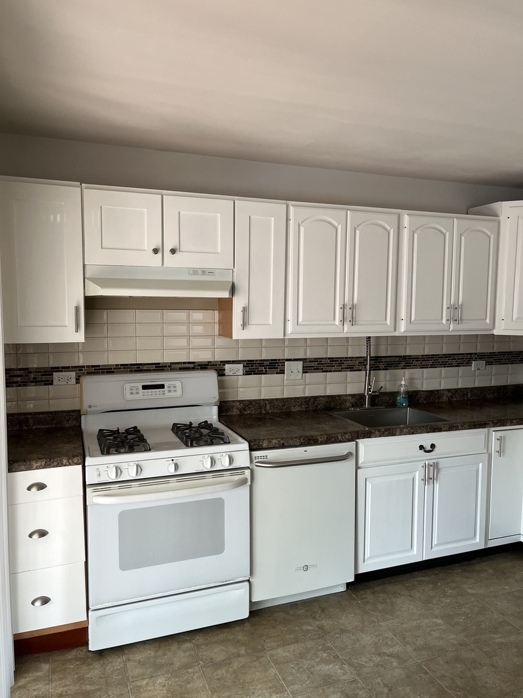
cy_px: 349
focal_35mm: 26
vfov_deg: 67.3
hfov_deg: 53.1
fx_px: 524
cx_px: 262
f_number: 1.6
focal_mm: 5.1
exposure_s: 1/120
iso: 100
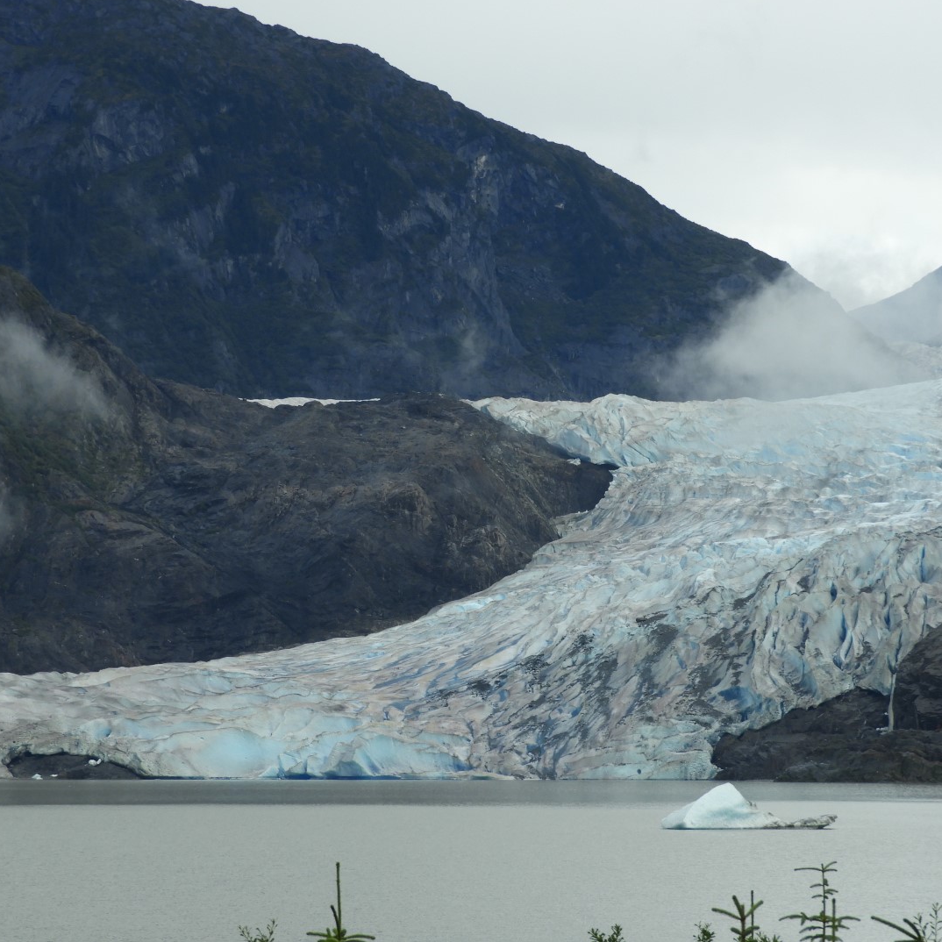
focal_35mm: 160
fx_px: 4926
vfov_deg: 10.9
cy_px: 469
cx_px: 482
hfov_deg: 10.9
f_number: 5
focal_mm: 24.2
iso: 100
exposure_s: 1/400
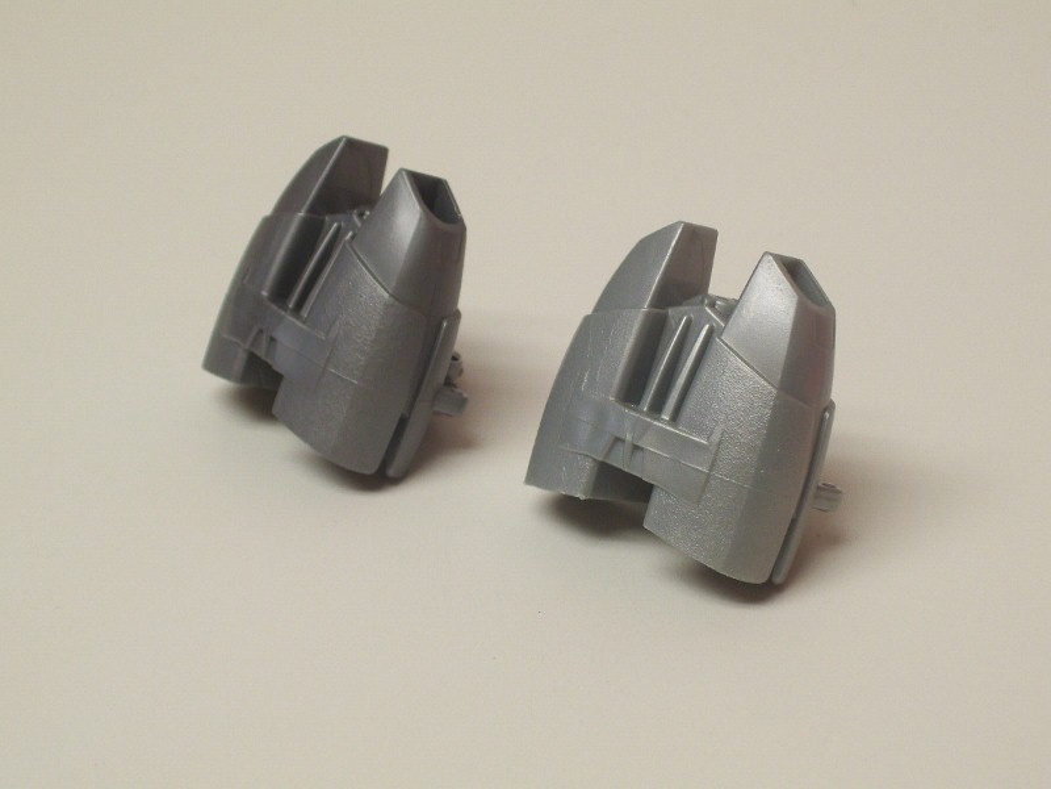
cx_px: 526
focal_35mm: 87
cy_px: 394
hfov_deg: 22.5
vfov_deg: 17.0
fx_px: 2641
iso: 160
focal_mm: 14.3
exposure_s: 1/60
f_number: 4.3
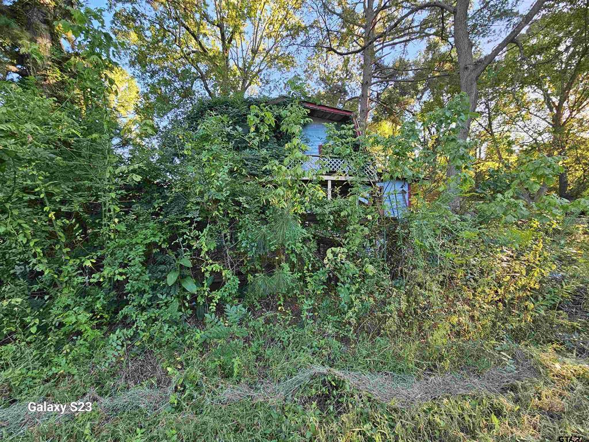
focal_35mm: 13
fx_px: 221
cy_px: 221
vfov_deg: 89.9
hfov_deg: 106.2
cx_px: 294
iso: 64
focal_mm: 2.2
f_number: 2.2
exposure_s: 1/120
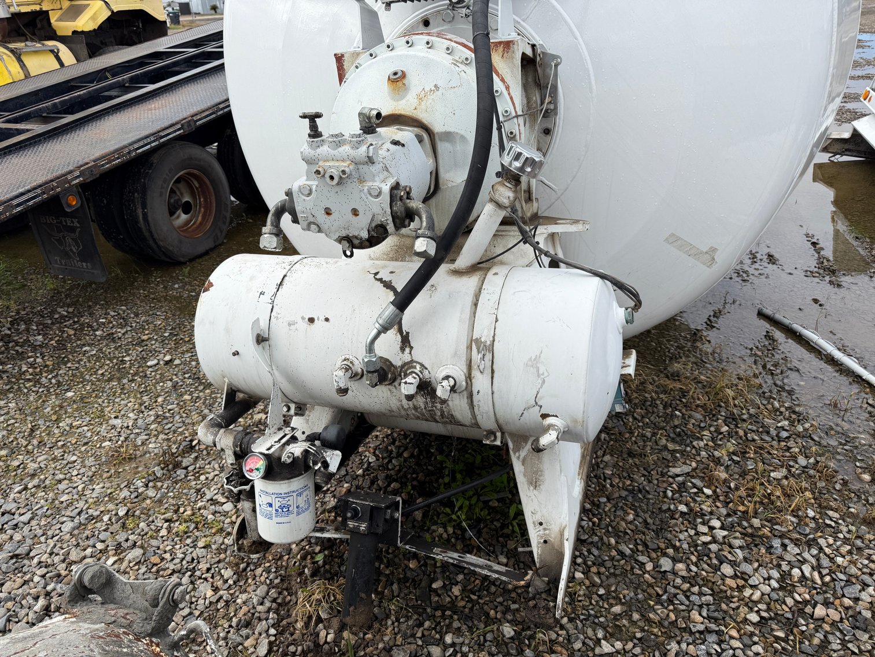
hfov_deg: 71.6
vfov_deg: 56.8
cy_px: 328
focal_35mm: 24
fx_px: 607
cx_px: 438
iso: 80
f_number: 1.78
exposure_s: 1/2907
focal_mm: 6.76
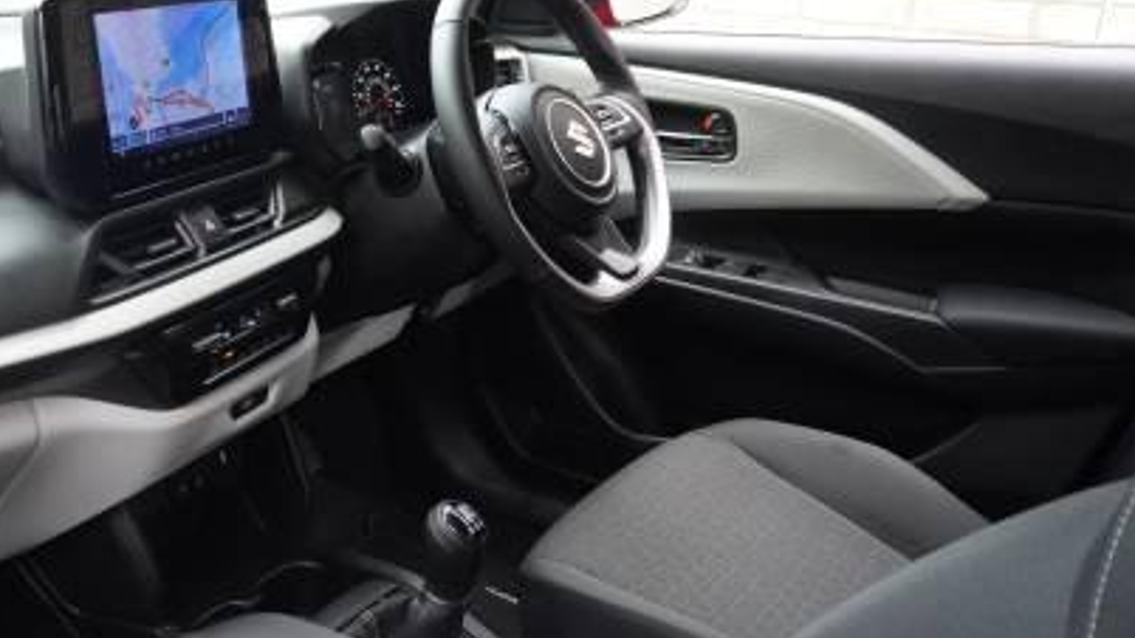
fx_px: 1204
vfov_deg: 29.6
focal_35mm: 40
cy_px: 257
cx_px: 260
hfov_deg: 48.2
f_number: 3.5
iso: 2500
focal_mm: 16
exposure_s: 1/160
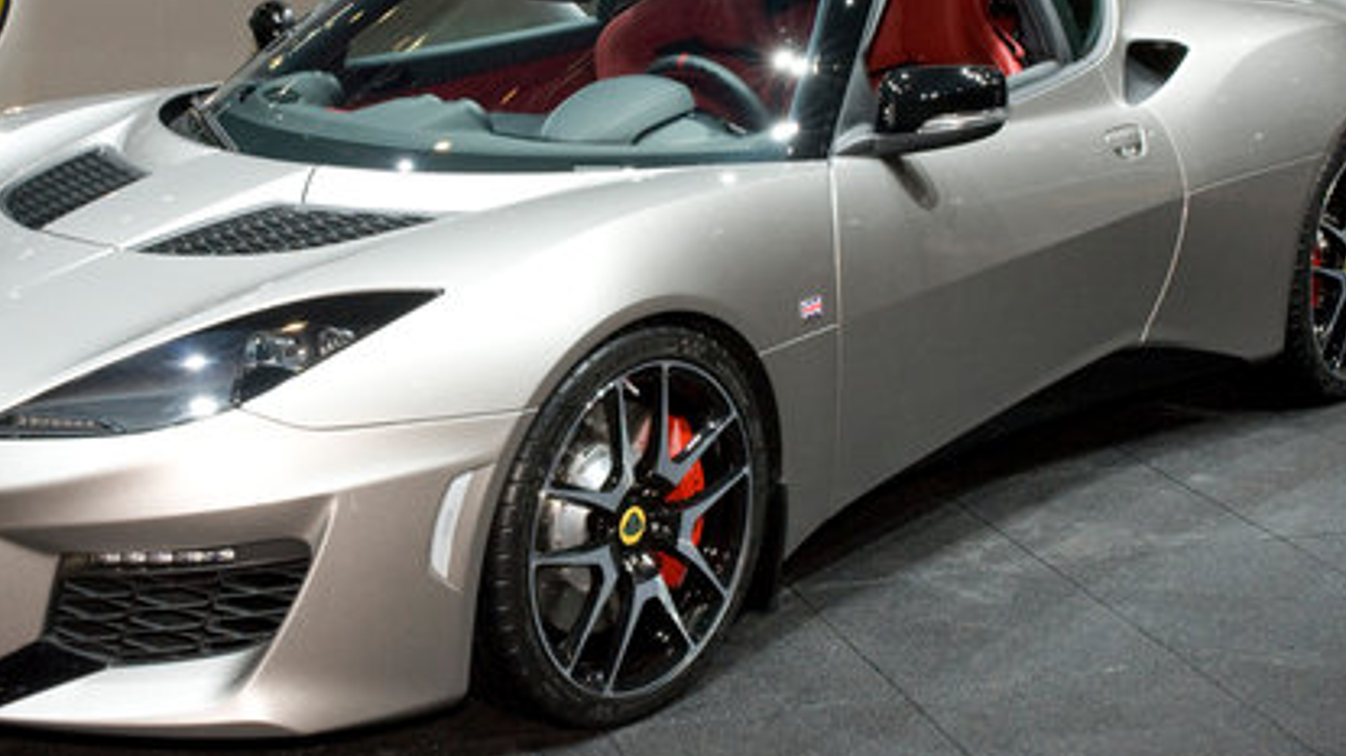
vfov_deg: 22.5
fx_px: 1891
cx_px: 529
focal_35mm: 53
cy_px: 260
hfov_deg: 39.0
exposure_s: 1/80
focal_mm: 35
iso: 1250
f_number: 13
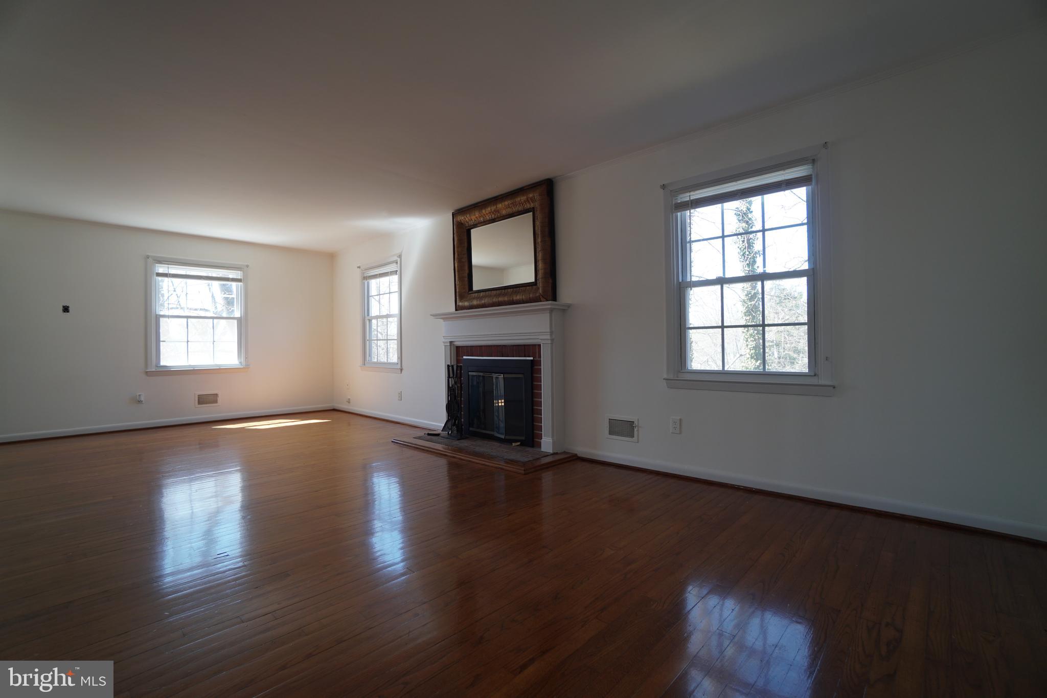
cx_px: 524
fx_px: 436
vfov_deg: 77.3
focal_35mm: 15
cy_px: 349
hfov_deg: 100.4
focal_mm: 10
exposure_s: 1/60
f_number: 4
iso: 160
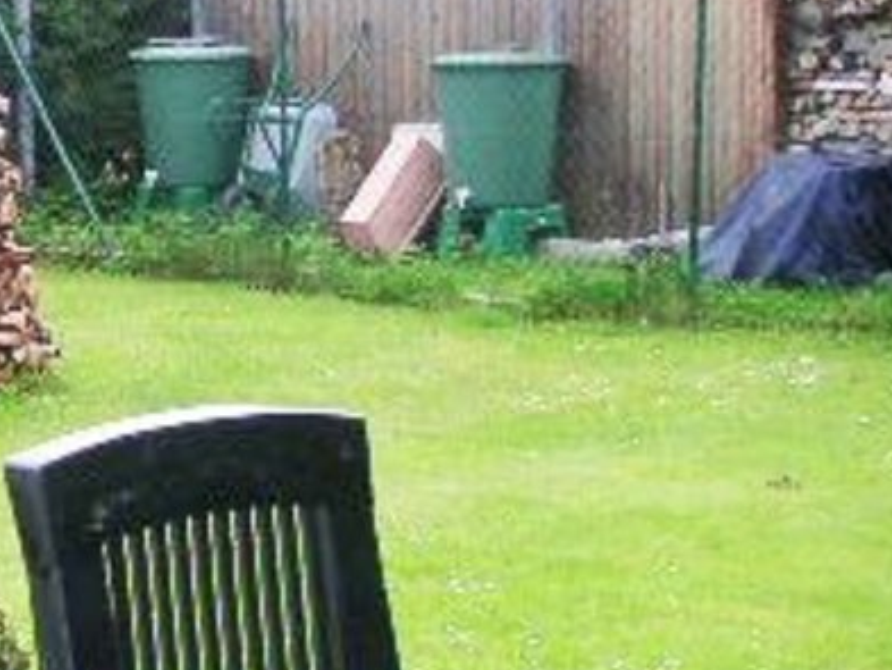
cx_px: -443
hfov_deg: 15.6
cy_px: 345
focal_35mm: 116
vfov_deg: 12.8
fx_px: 2990
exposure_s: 1/250
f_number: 2.8
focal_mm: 6
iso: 50
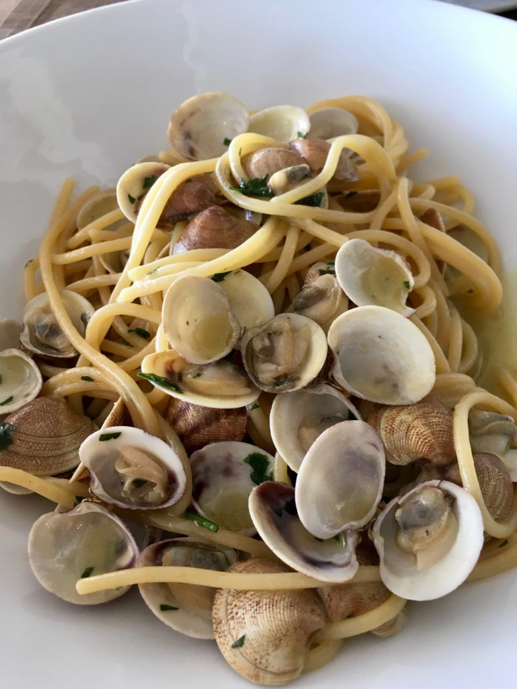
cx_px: 258
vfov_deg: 61.7
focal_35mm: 29
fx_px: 577
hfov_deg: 48.2
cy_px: 344
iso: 25
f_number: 2.2
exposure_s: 1/33
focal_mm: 4.15
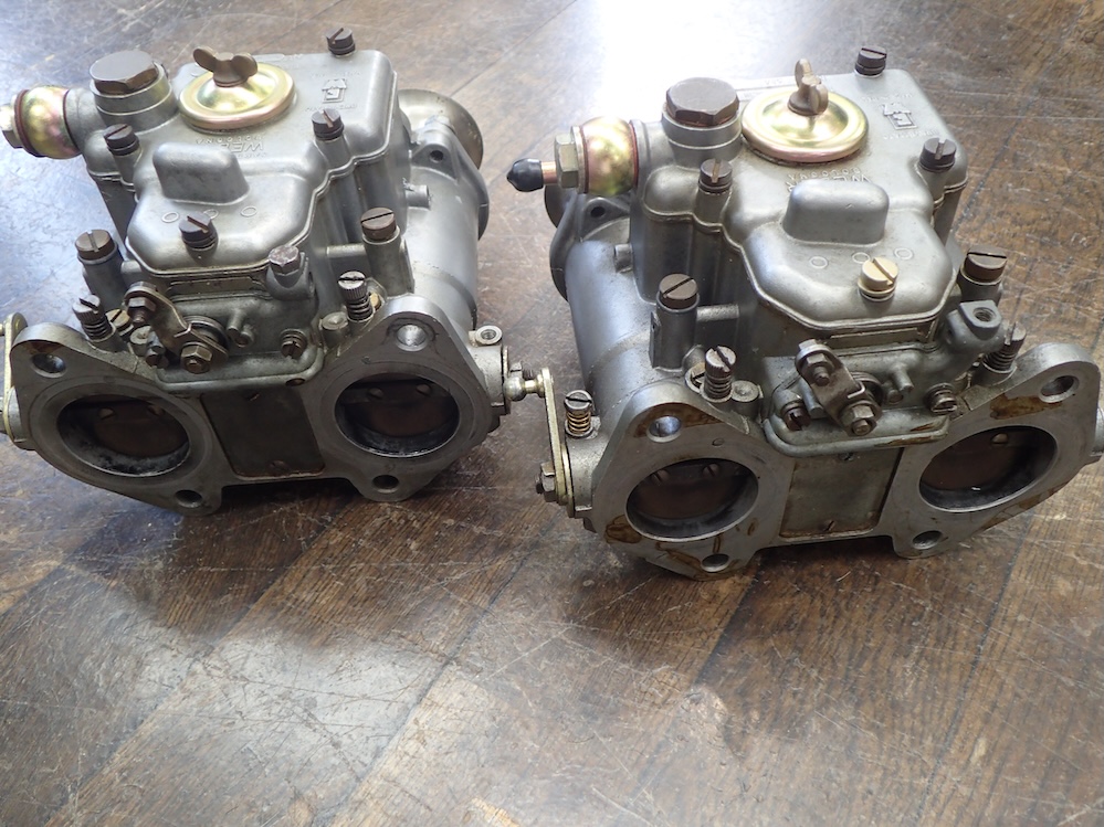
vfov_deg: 46.8
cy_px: 414
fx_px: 957
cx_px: 552
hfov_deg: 60.0
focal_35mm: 30
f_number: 2.3
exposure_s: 1/30
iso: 200
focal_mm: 5.5
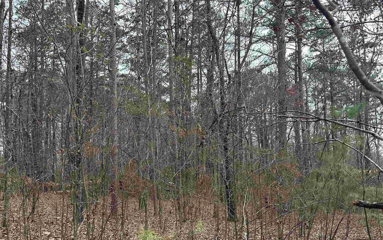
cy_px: 161
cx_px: 203
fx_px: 324
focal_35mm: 31
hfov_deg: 61.2
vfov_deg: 40.1
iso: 160
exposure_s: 1/121
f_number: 1.78
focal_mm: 6.86
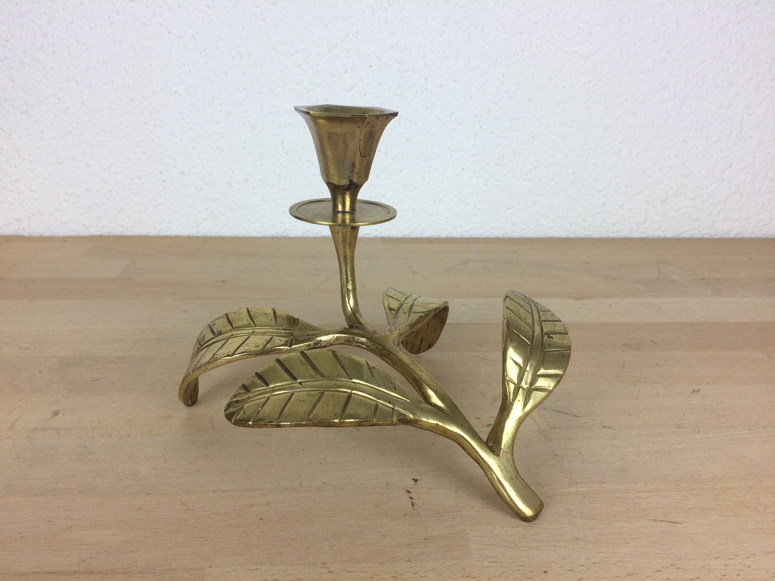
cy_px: 290
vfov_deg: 48.2
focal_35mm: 29
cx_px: 388
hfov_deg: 61.7
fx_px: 649
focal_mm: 4.15
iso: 50
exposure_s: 1/100
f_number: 2.2
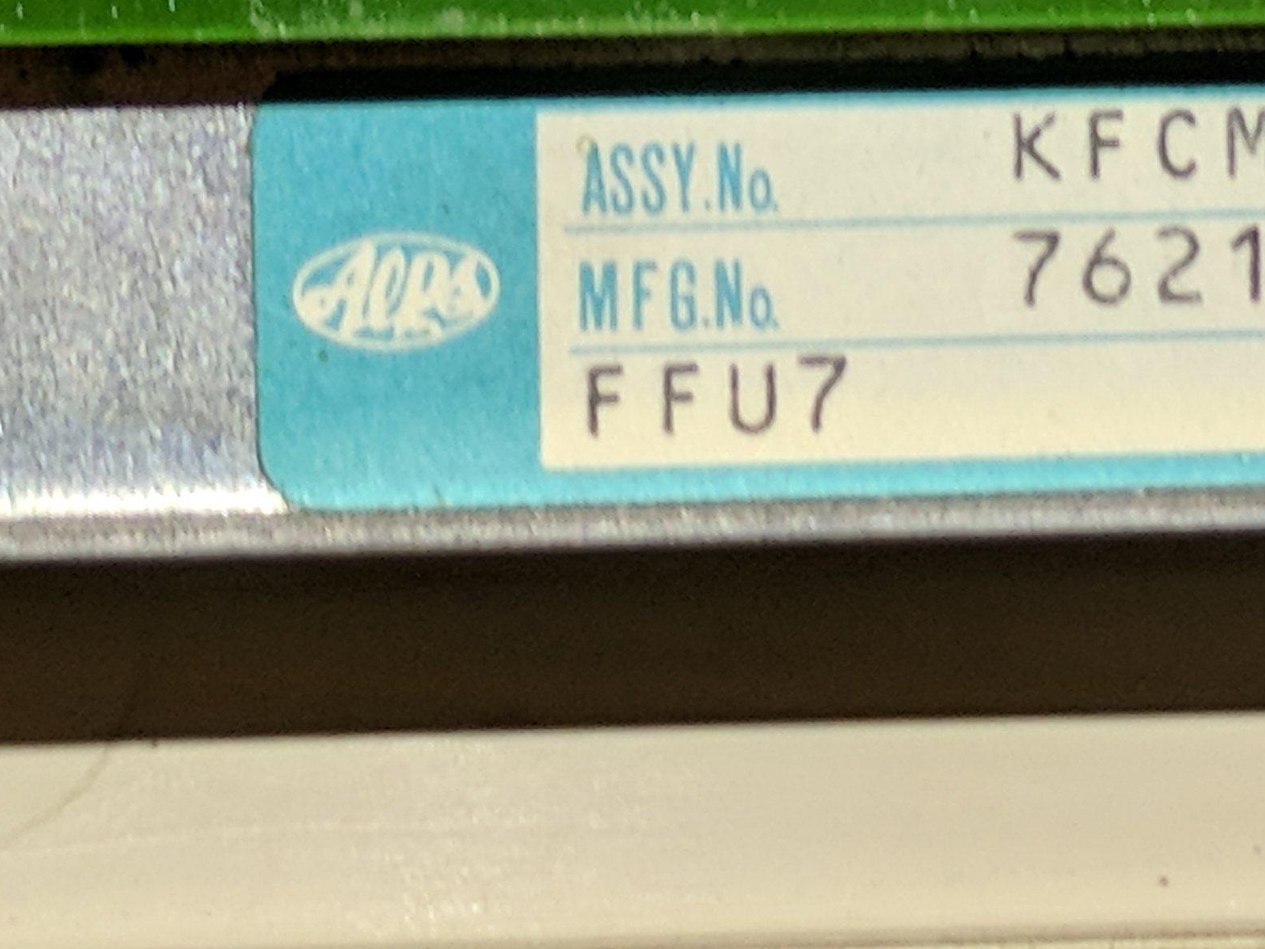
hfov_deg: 28.4
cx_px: 995
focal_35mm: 67
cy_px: -202
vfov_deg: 20.5
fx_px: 2448
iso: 174
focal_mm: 4.67
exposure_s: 1/50
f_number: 2
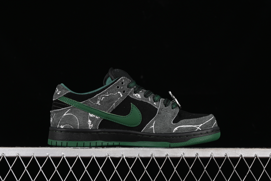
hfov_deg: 27.0
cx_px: 136
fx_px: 565
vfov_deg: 18.2
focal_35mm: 75
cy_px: 90
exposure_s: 1/60
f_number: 6.3
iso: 160
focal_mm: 50
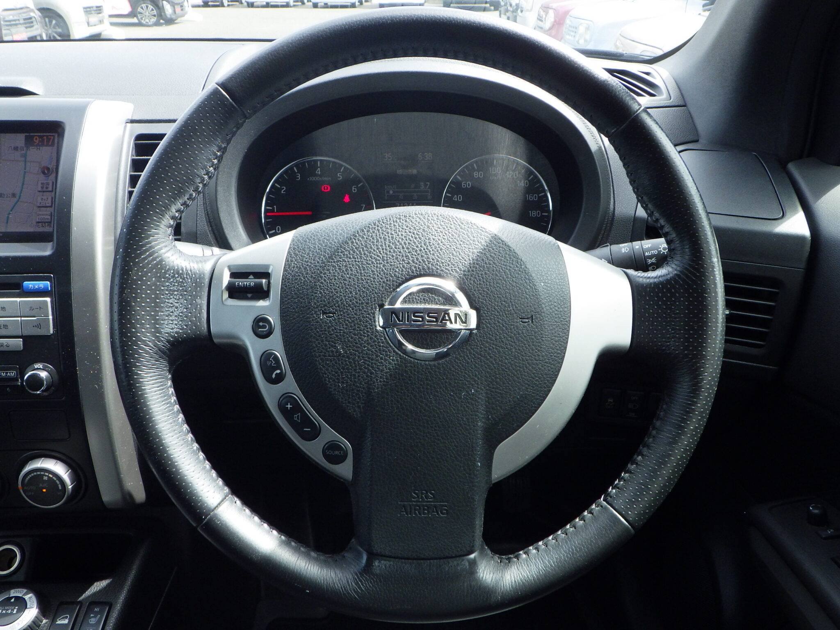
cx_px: 420
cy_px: 315
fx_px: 679
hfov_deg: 63.4
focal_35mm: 28
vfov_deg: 49.7
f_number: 4.2
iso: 250
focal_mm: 5
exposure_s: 1/200
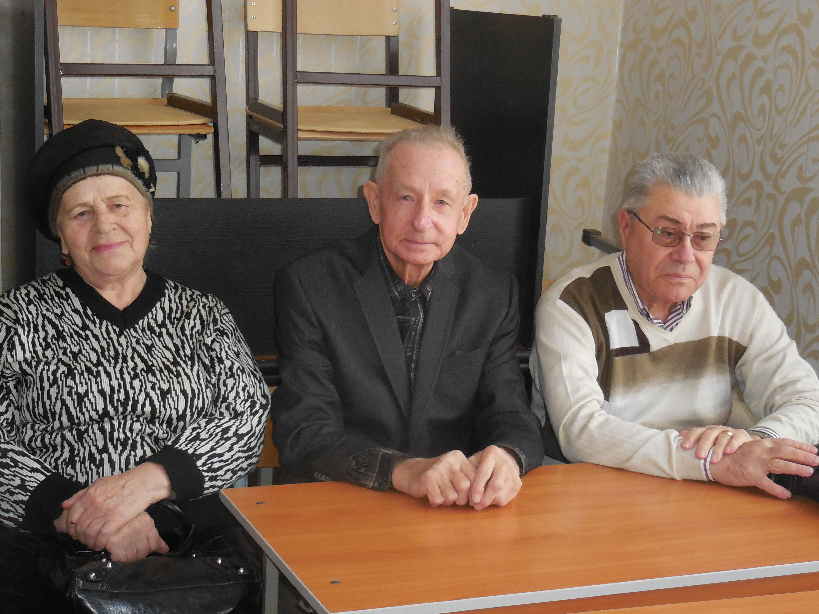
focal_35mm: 61
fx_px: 1443
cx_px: 410
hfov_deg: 31.7
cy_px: 307
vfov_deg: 24.0
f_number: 4.5
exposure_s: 1/60
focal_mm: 11
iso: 640
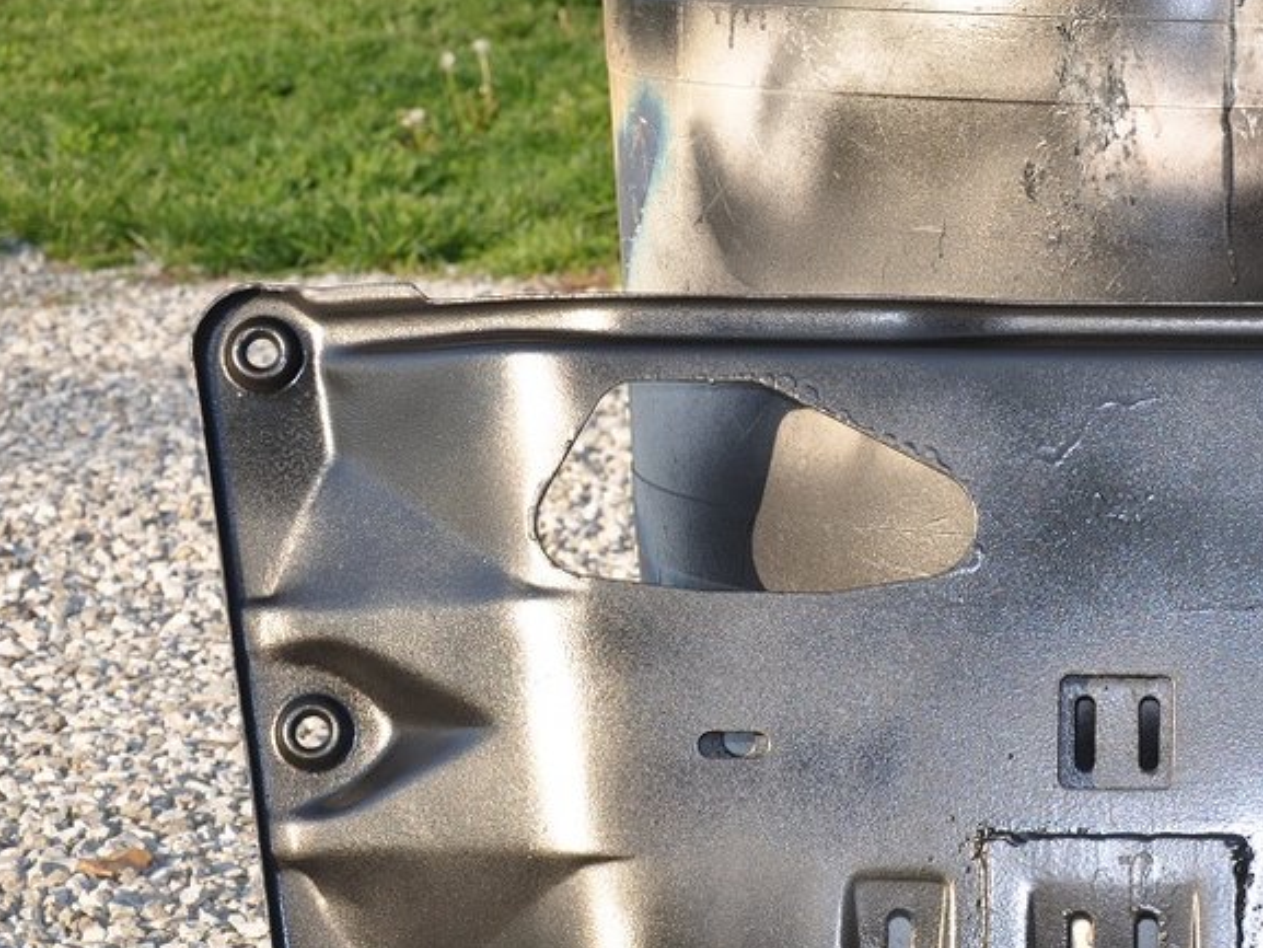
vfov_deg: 11.3
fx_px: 4781
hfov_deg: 14.9
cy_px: 581
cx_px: 1124
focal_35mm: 131
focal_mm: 50
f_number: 7.1
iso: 200
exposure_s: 1/200
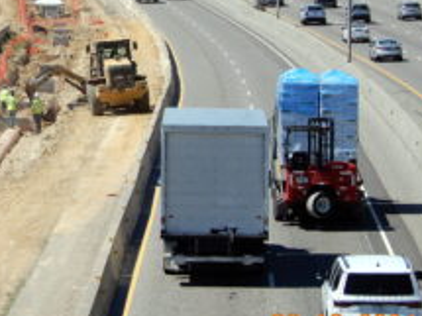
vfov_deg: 5.3
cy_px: 90
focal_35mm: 279
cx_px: 57
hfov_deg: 7.1
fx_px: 3399
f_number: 5.6
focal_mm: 26.8
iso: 80
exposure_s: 1/640
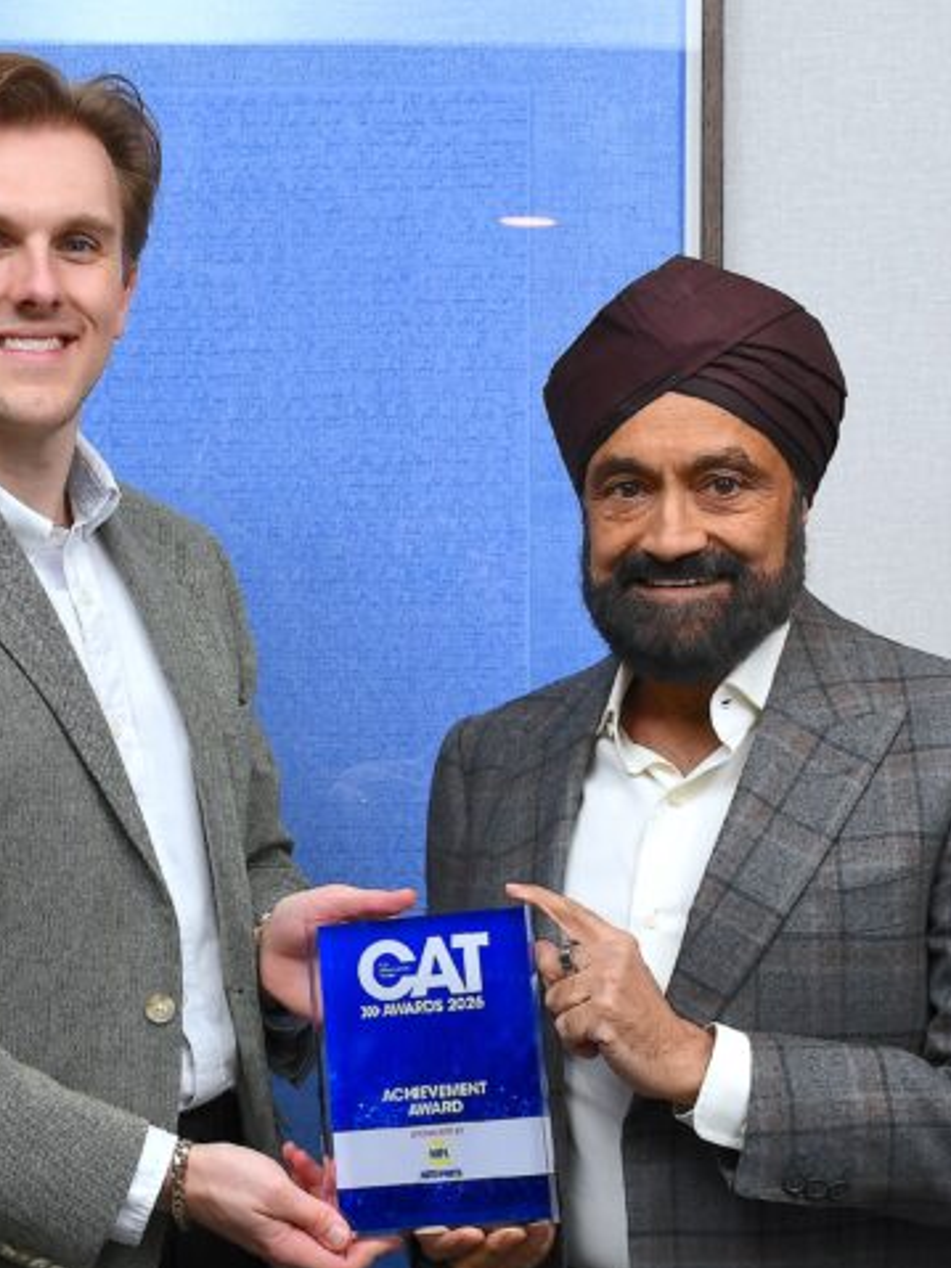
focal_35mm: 74
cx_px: 358
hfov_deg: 19.9
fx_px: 2712
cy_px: 708
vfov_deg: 26.3
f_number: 10
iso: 250
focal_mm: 24
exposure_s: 1/80
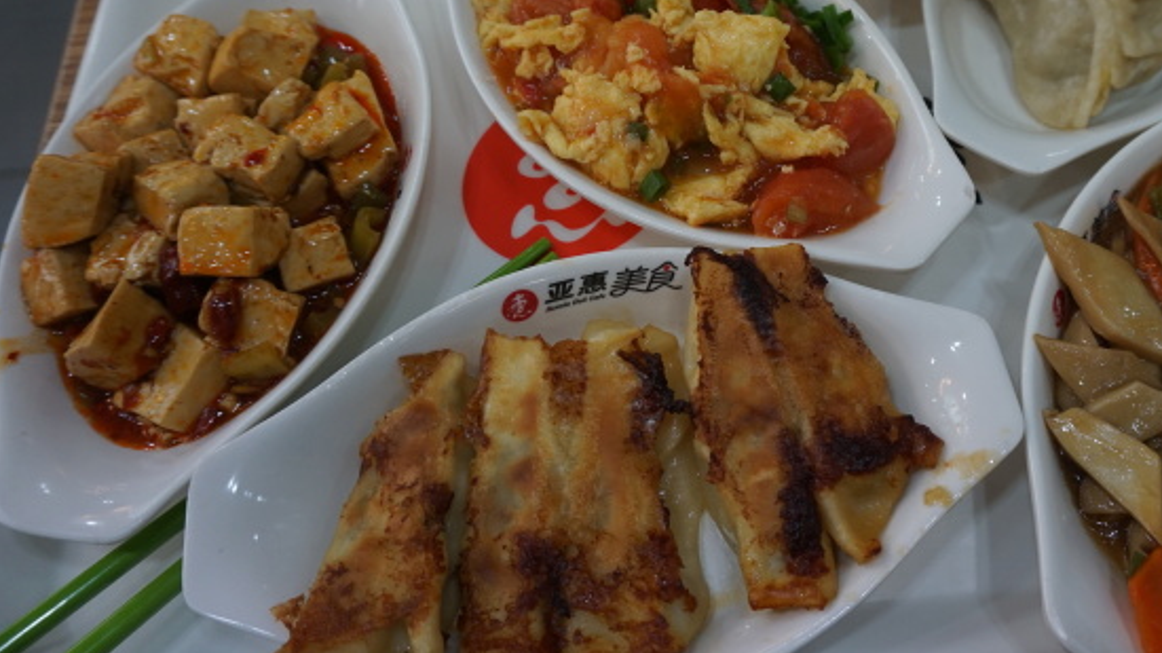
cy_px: 187
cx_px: 718
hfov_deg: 60.3
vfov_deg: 36.0
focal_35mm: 32
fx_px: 986
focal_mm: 16
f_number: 4
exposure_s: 1/60
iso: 500
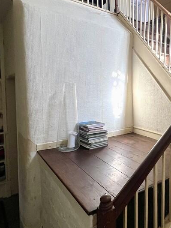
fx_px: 165
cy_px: 96
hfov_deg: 49.9
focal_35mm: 25
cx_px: 148
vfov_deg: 69.0
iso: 160
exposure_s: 1/99
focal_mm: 1.57
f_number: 1.8
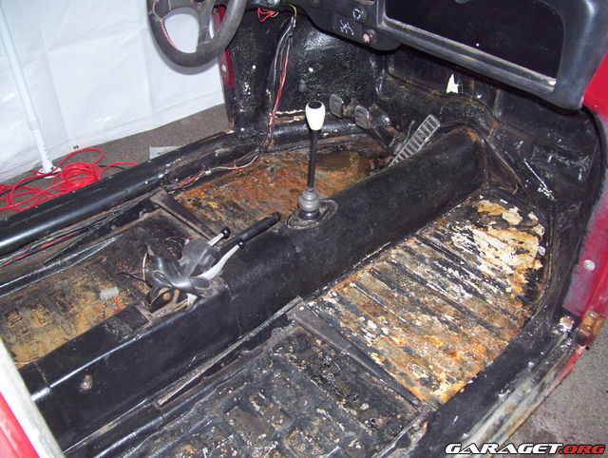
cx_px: 304
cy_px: 229
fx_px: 633
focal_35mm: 36
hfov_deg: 51.3
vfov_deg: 39.8
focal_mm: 6
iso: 200
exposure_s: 1/60
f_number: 2.7
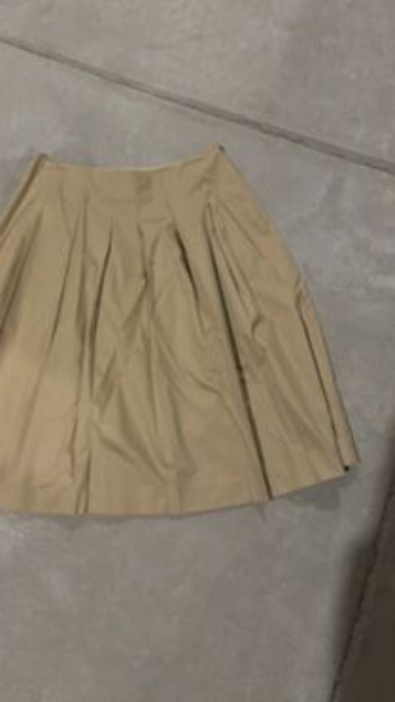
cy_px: 350
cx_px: 131
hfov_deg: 39.7
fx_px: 539
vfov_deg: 66.0
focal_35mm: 29
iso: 500
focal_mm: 5.96
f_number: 1.6
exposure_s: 1/30
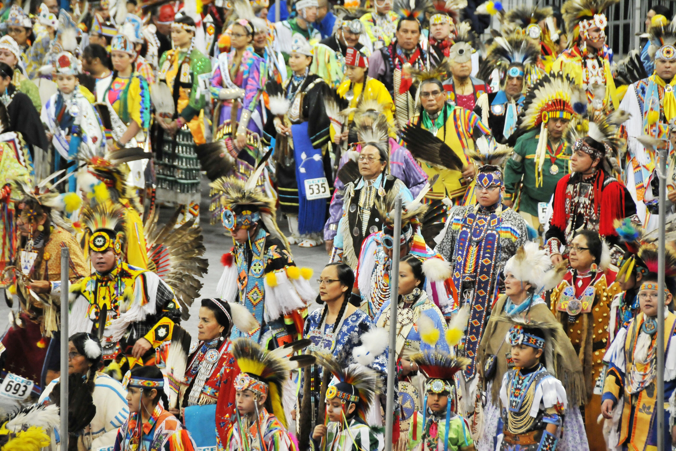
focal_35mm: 300
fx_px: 5633
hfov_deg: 6.9
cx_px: 338
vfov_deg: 4.6
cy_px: 226
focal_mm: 200
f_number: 5.6
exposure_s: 1/100
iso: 1000
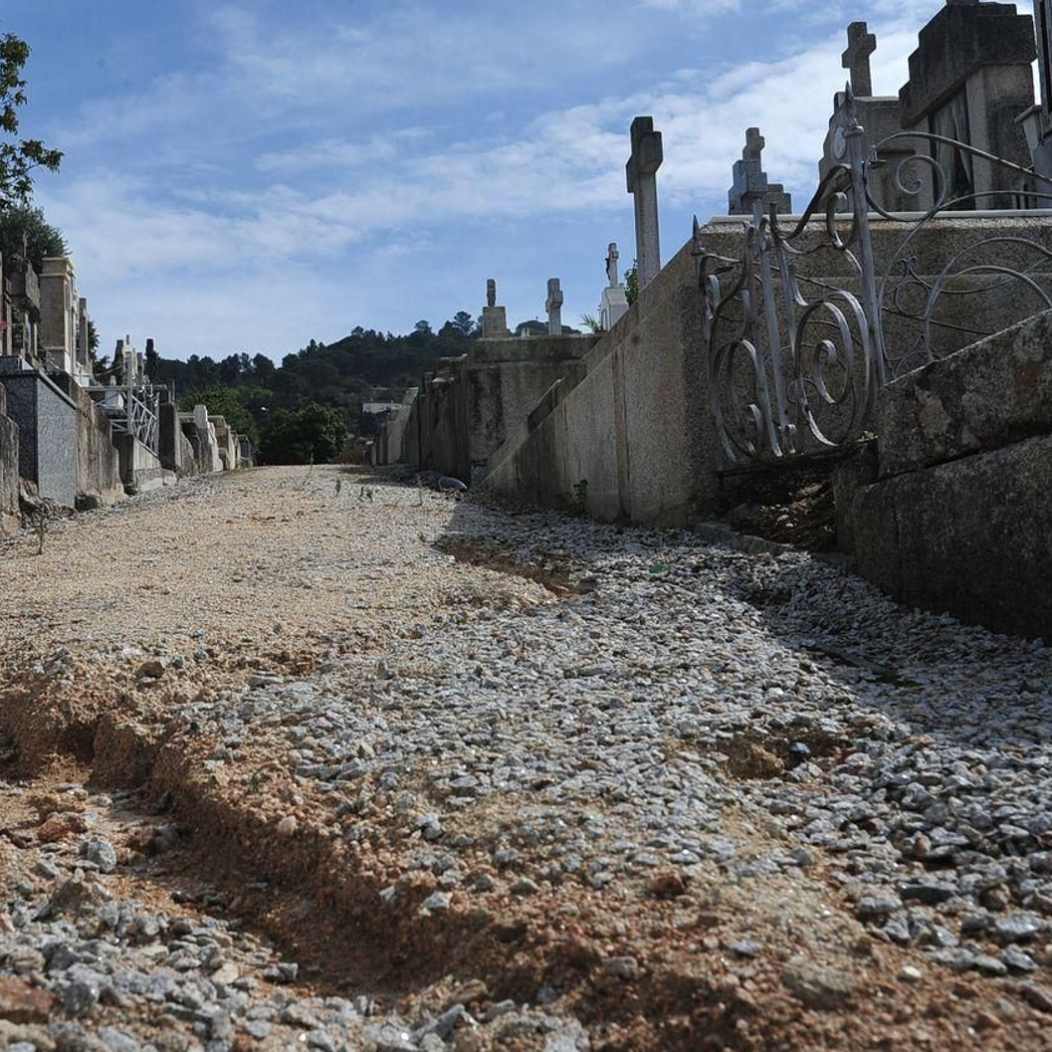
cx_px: 350
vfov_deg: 37.6
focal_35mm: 45
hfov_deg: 37.2
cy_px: 527
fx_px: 1547
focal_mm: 35
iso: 250
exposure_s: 1/500
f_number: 13
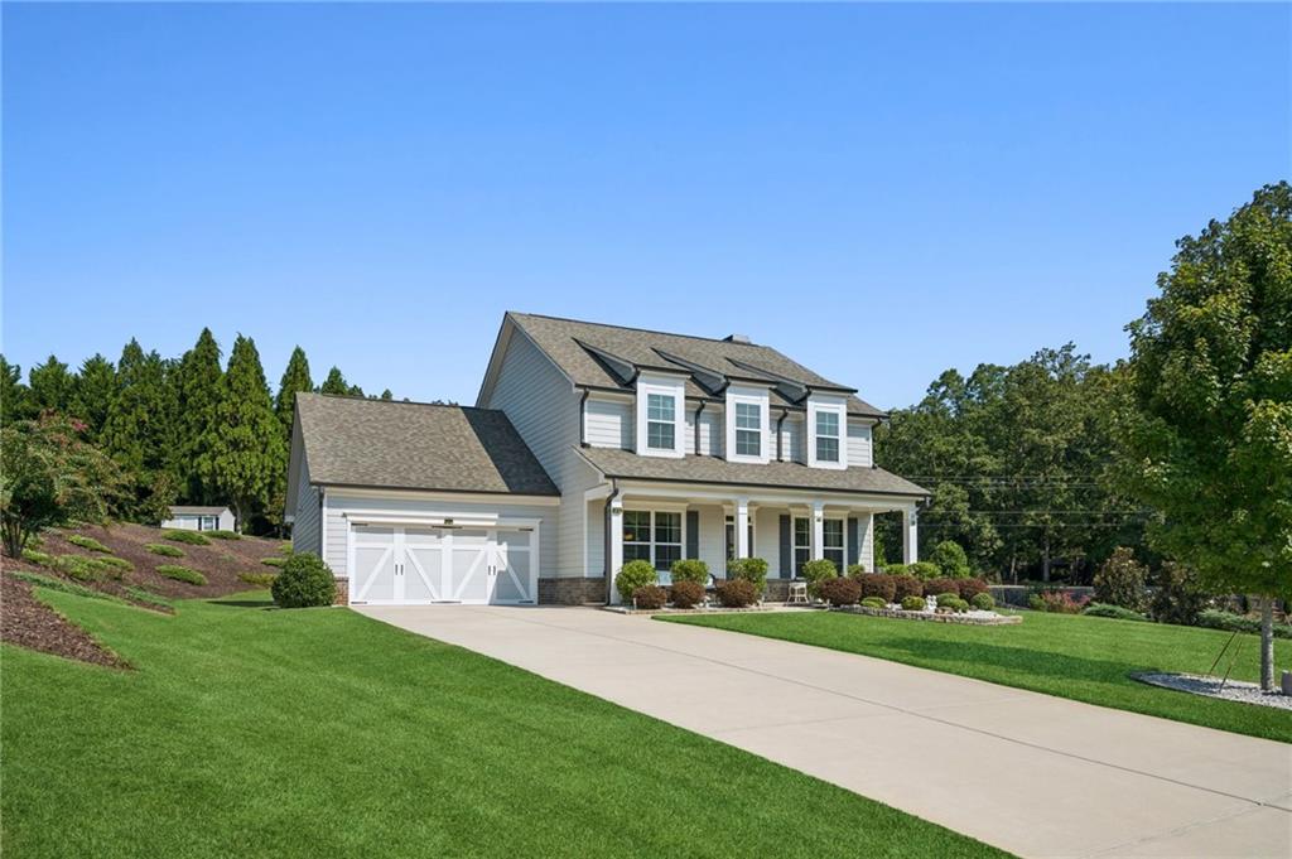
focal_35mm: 23
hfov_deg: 76.1
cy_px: 430
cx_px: 646
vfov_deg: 55.0
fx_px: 825
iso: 100
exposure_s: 1/500
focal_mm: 23
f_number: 5.6
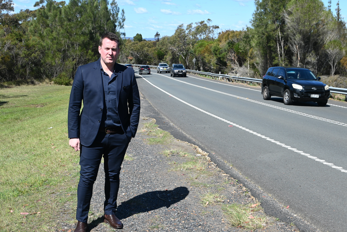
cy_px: 116
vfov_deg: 29.9
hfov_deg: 43.6
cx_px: 174
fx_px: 434
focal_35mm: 45
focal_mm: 30
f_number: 6.3
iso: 100
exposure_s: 1/320
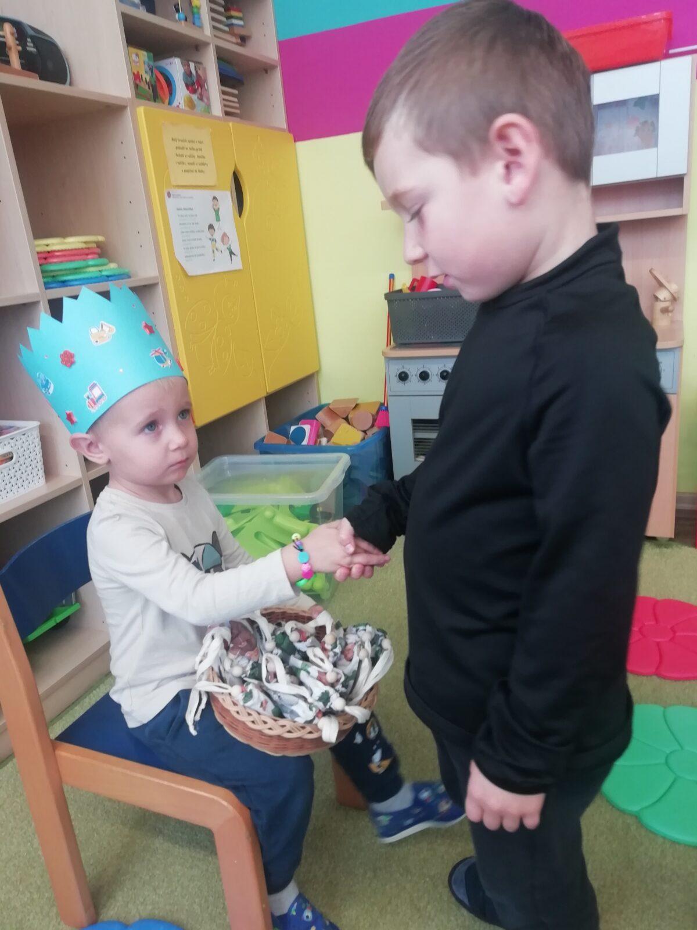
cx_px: 348
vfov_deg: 67.3
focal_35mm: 26
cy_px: 465
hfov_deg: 53.1
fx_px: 698
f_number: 2.2
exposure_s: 1/33.3
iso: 80
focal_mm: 3.46
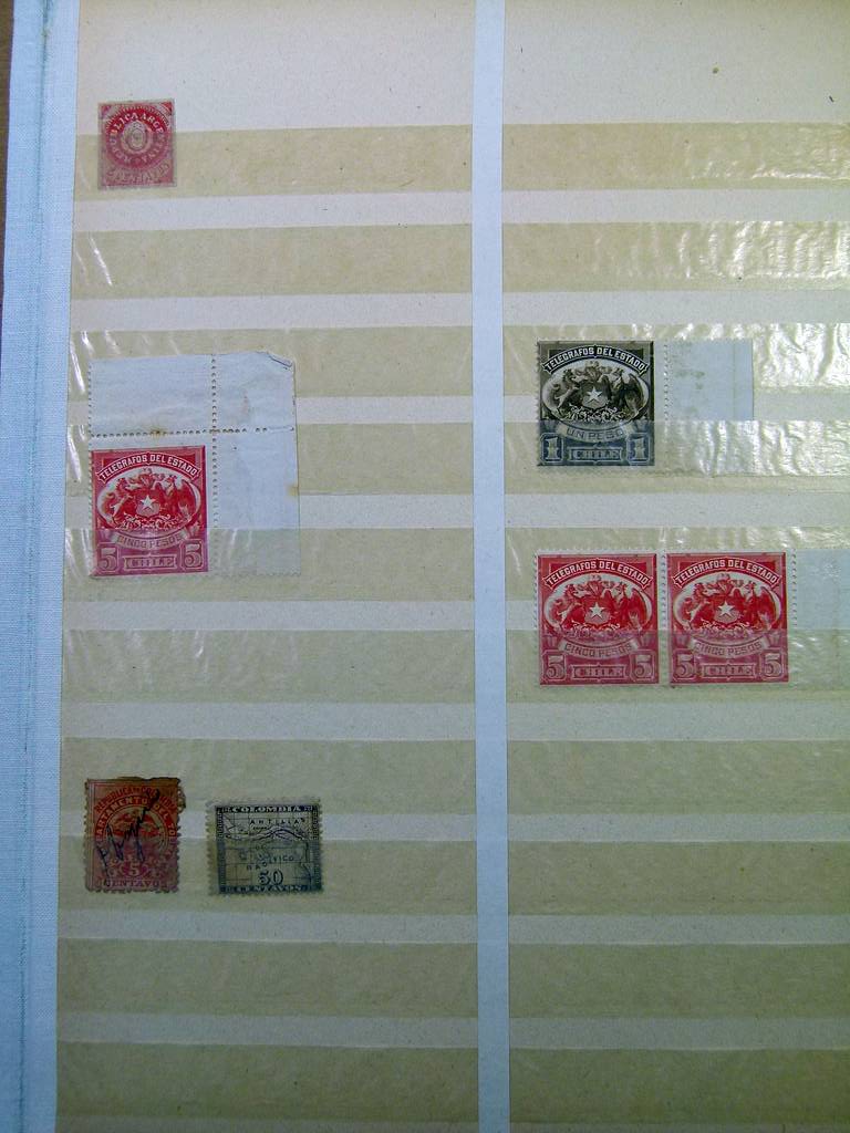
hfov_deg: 36.8
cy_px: 566
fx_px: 1277
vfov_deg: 47.9
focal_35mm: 39
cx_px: 425
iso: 100
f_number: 4
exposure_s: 1/125
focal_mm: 7.1
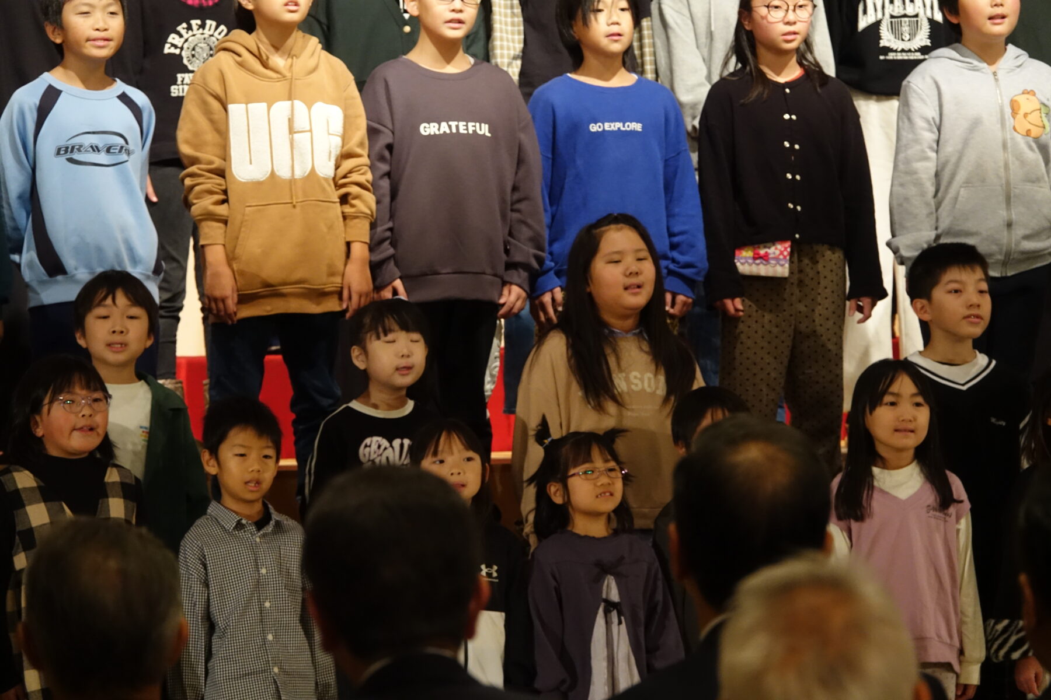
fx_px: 7765
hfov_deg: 7.7
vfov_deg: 5.2
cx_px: 526
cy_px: 350
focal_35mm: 266
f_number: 4
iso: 1250
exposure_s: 1/100
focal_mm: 97.49
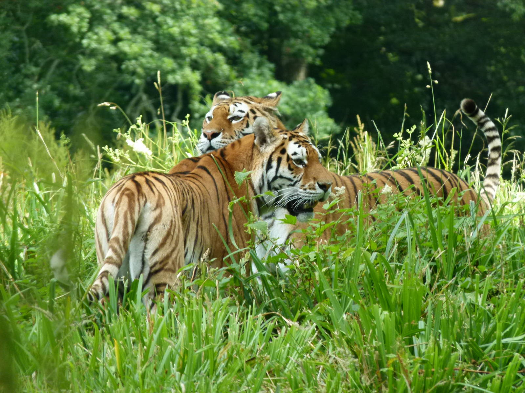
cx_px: 262
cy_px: 196
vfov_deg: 2.5
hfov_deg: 3.4
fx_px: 8933
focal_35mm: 589
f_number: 5.1
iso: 200
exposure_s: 1/125
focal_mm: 105.9
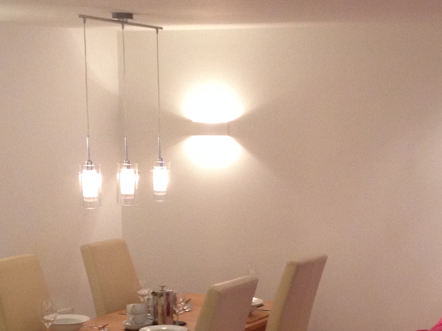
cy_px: 290
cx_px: 263
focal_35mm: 95
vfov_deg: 15.4
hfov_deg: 20.6
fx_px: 1213
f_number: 2.4
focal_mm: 4.28
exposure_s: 1/20
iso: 200
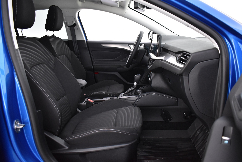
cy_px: 81
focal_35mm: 30
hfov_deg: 61.9
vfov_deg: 43.6
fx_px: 202
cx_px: 121
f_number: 3.5
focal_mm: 20
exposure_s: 1/13
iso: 1250
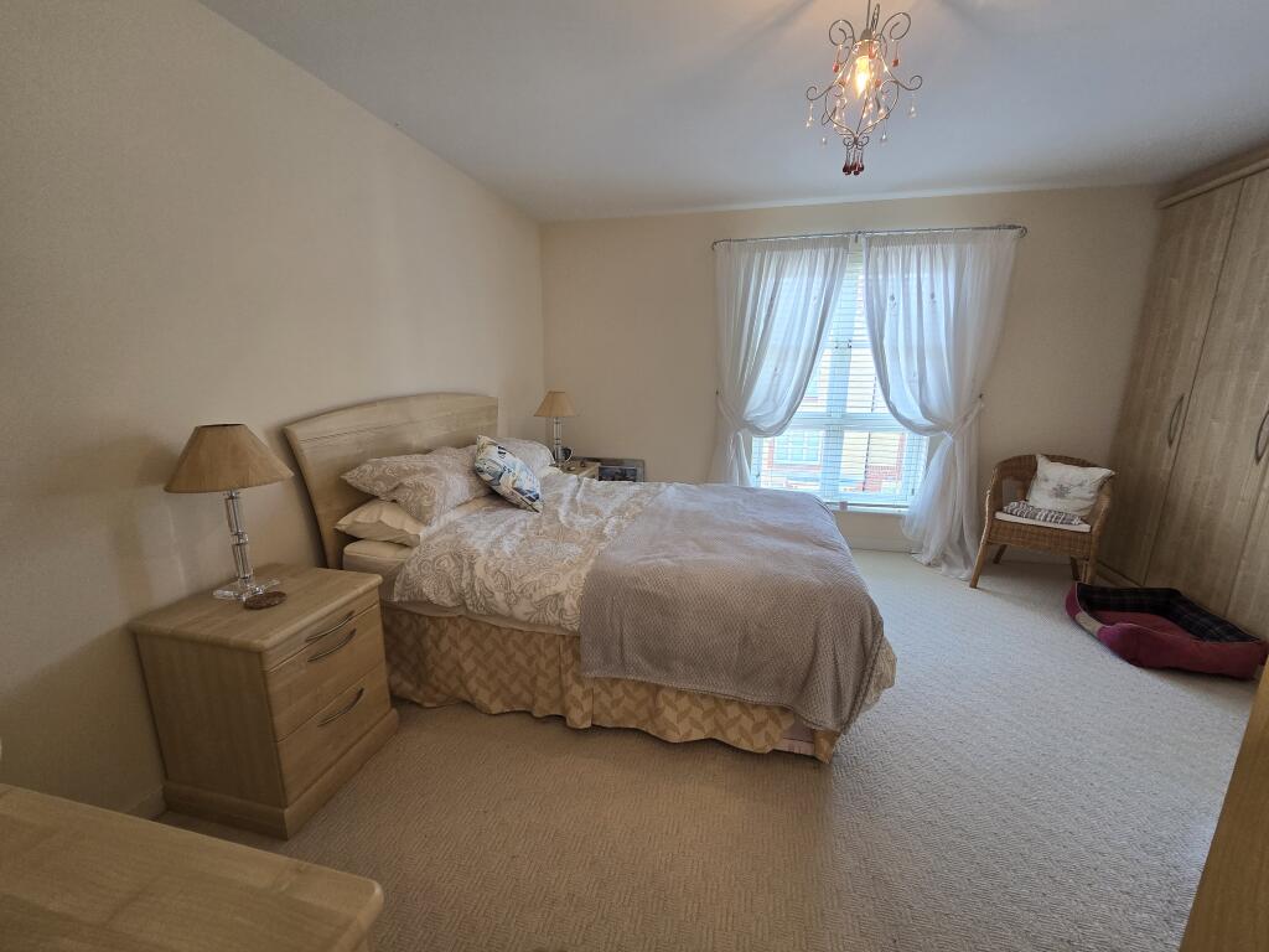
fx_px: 477
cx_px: 634
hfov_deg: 106.2
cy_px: 476
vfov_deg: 89.9
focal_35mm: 13
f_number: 2.2
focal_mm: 2.2
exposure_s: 1/50
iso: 100
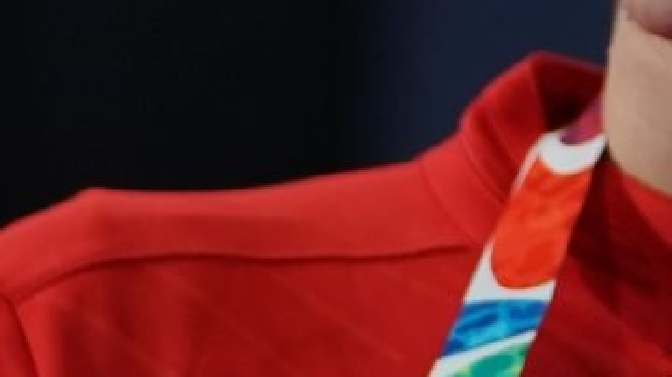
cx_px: 1605
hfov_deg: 2.1
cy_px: 52
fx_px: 18022
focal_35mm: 1012
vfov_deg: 1.2
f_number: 2.8
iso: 200
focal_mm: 129
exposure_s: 1/250
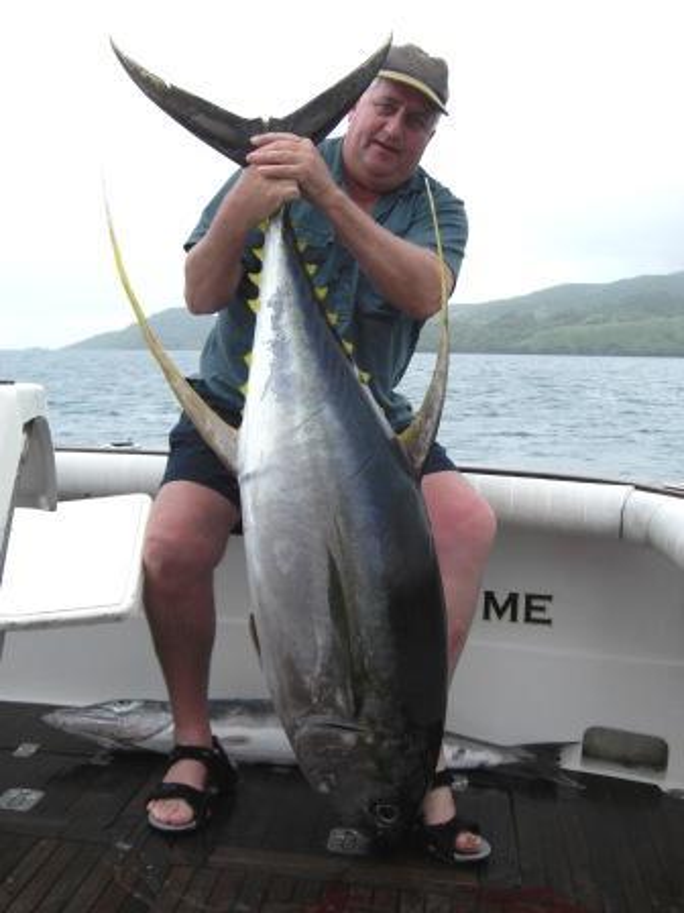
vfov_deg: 49.0
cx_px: 342
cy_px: 456
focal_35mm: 38
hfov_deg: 37.7
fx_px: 1001
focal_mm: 7.9
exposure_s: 1/100
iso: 100
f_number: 2.8
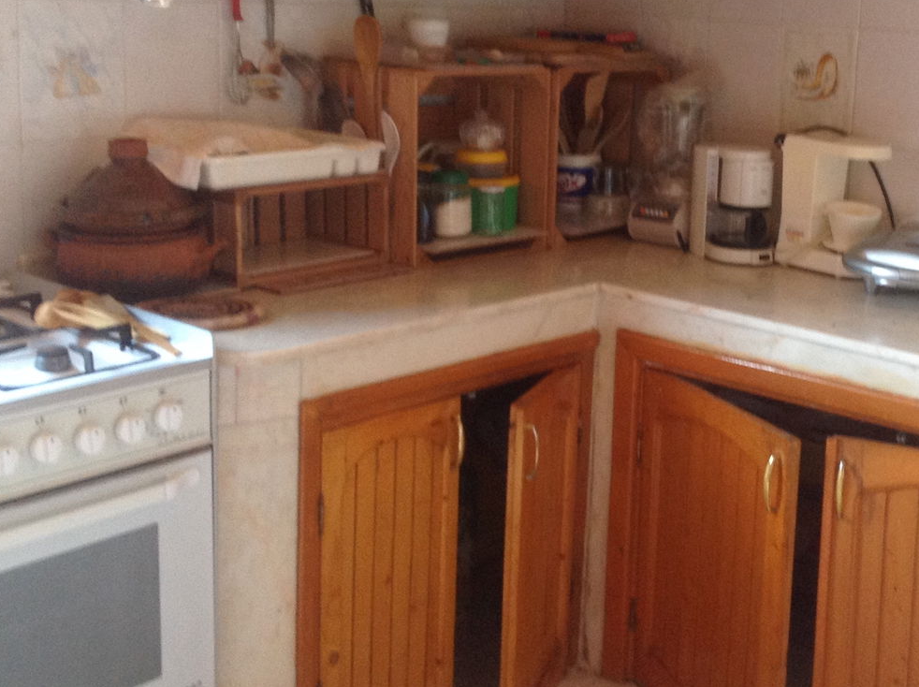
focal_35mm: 57
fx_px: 1511
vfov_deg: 25.5
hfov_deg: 33.3
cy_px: 232
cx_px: 667
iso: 125
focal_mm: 4.28
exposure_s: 1/15
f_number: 2.4
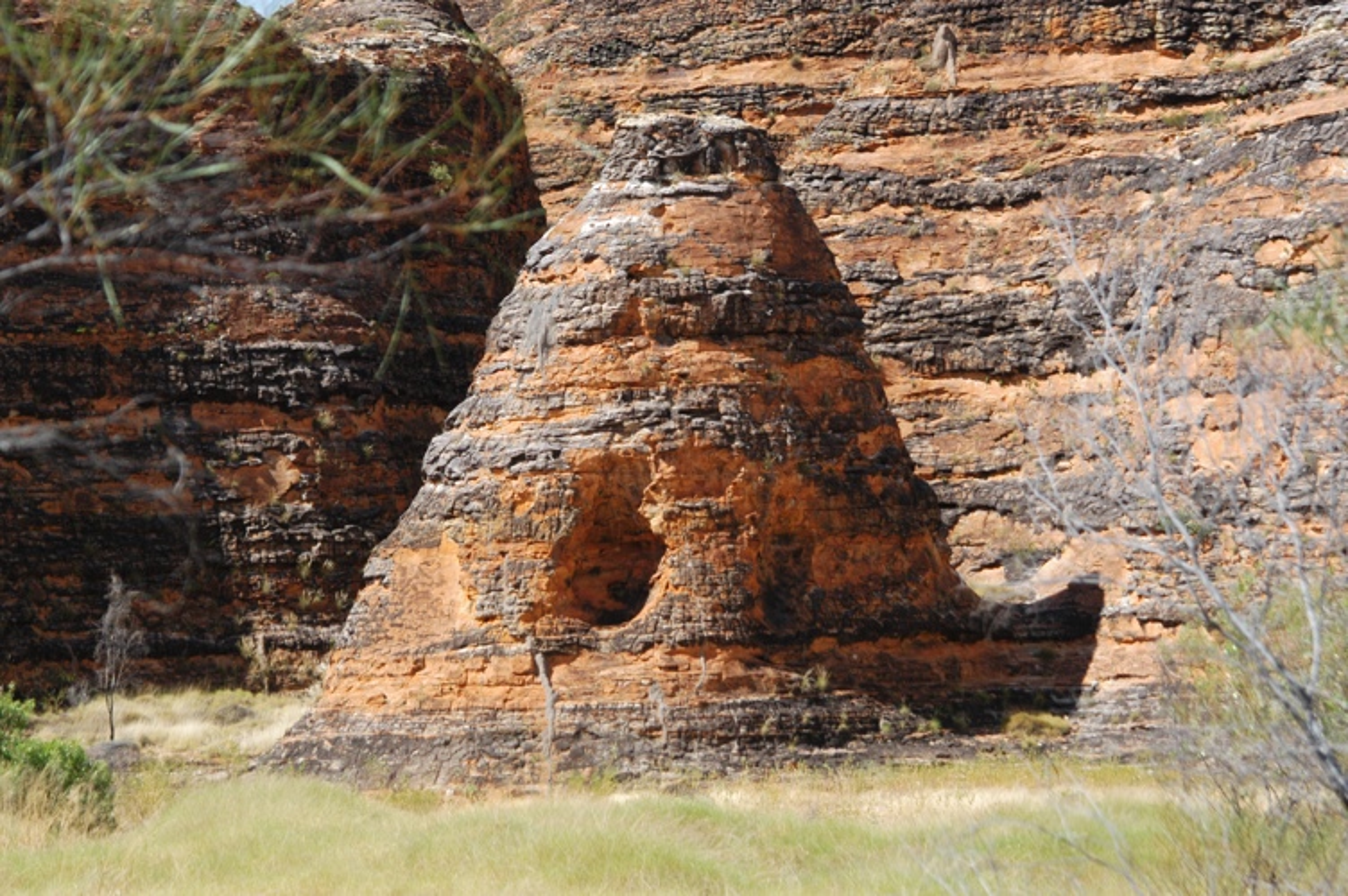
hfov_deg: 16.7
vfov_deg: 11.1
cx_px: 674
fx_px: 4602
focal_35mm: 123
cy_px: 448
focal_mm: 82
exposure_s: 1/750
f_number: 7.1
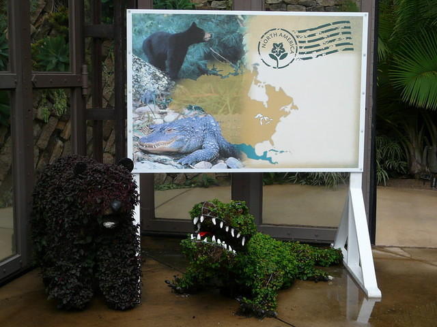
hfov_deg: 33.8
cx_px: 218
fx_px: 720
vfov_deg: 25.7
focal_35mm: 57
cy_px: 164
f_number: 3.6
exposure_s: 1/125
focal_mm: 7.4
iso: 100
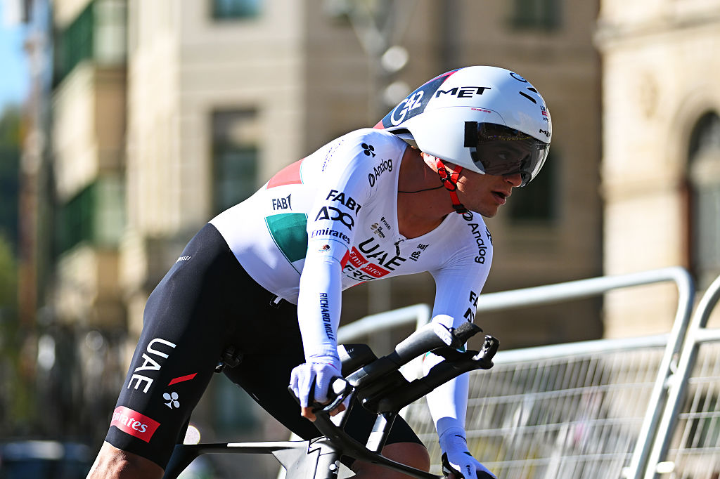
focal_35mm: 225
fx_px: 4498
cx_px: 360
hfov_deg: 9.2
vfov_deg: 6.1
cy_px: 240
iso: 250
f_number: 2.8
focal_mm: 150
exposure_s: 1/3200
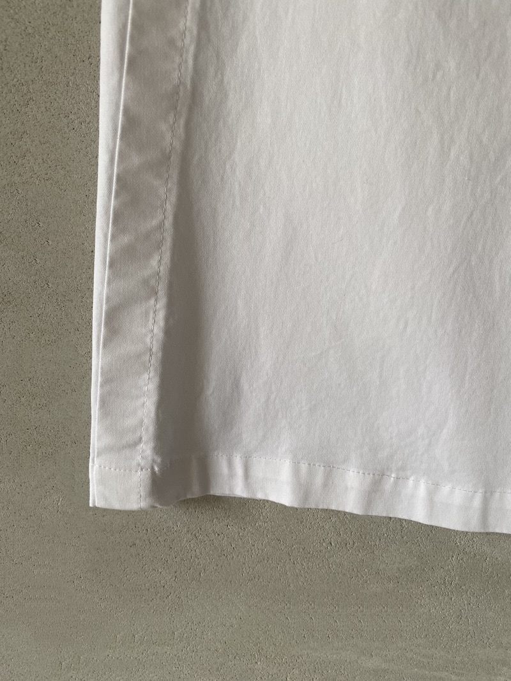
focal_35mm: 26
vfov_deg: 67.3
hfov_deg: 53.1
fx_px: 512
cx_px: 256
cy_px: 340
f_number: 1.8
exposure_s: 1/121
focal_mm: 4.25
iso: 125
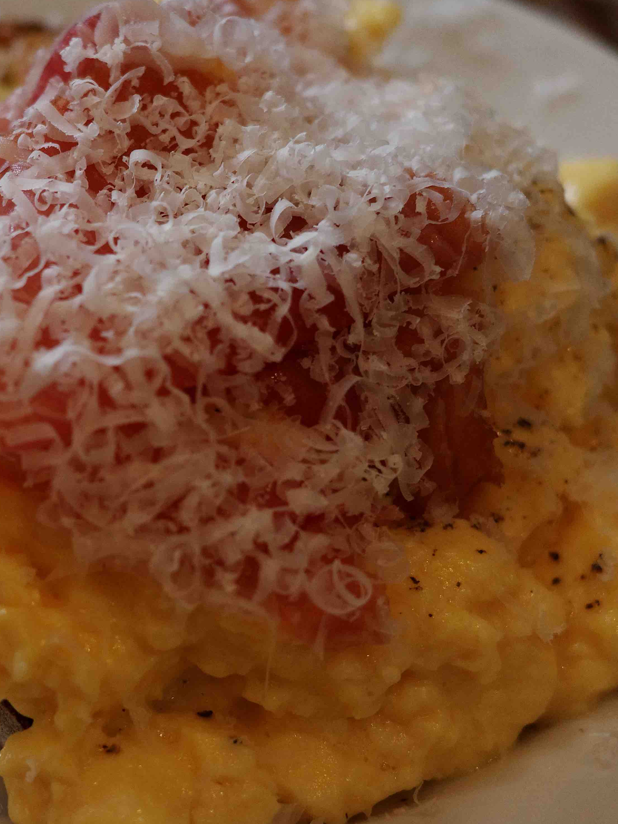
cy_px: 443
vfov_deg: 25.0
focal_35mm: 78
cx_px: 83
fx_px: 1856
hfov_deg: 18.6
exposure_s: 1/40
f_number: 2.8
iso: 800
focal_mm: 26
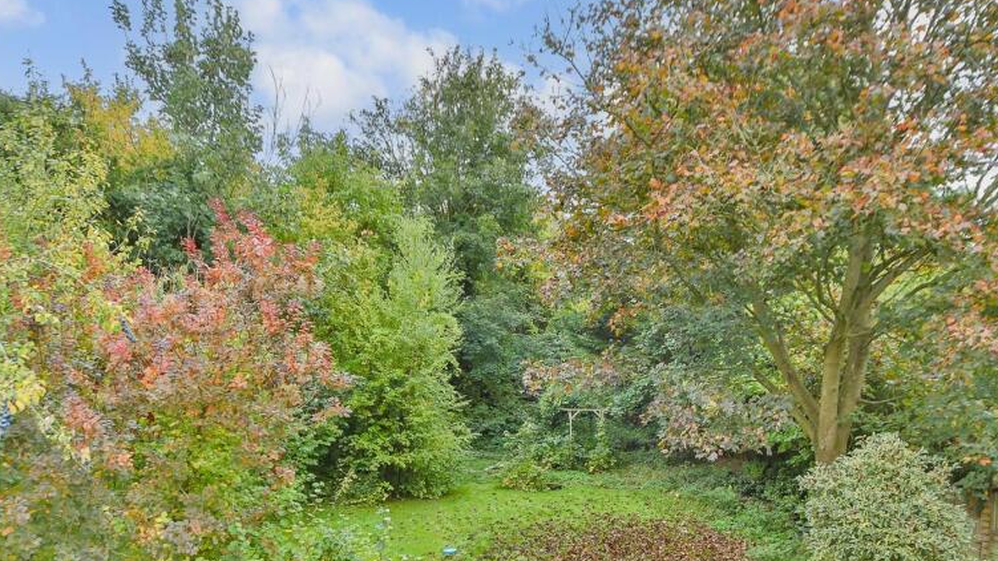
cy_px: 434
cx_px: 603
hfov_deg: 63.7
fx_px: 794
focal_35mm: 30
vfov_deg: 37.7
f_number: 4.5
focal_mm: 14
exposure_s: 1/80
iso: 500
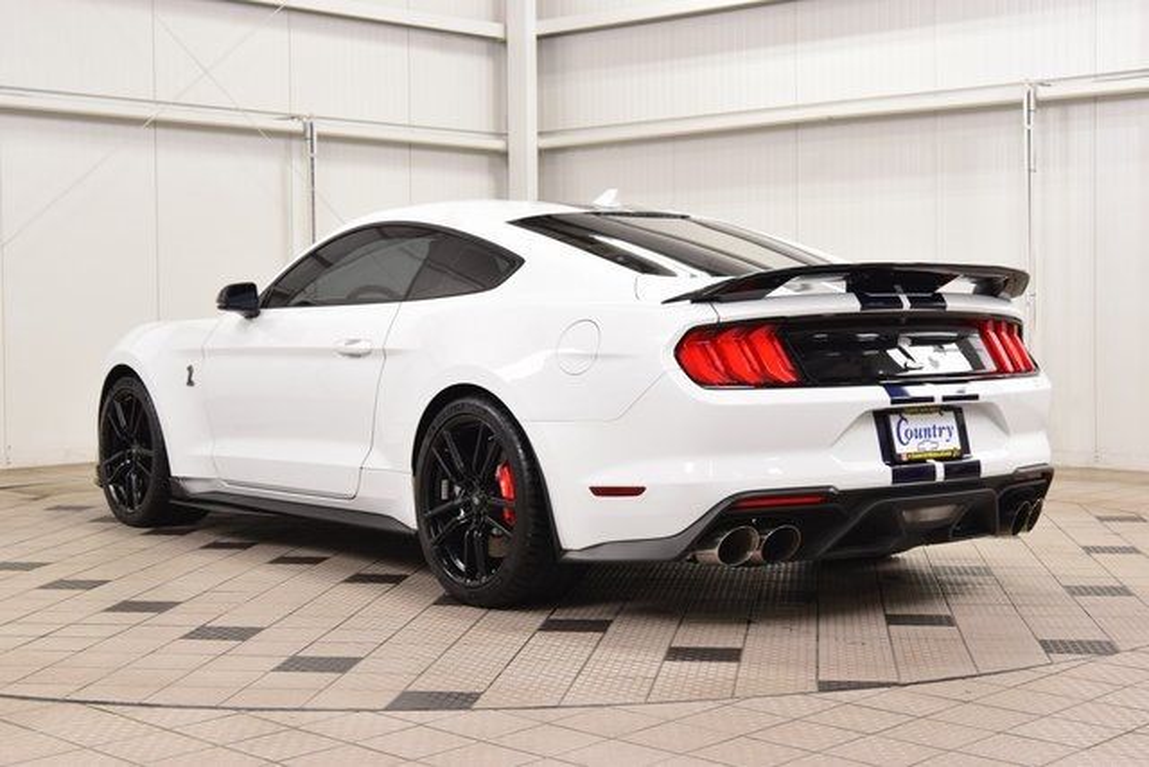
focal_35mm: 54
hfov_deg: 36.9
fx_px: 1724
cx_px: 574
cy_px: 384
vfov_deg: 25.1
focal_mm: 36
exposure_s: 1/60
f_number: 8
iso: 1600
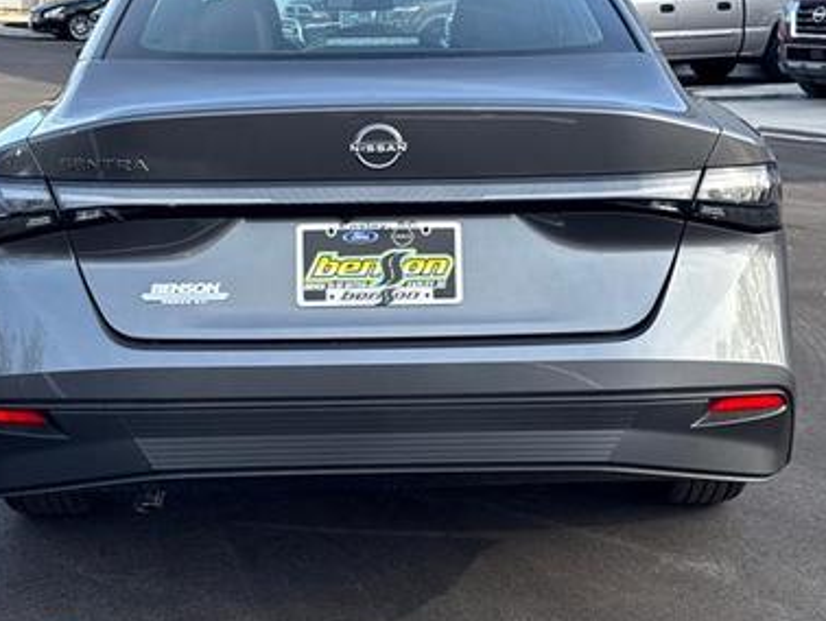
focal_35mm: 64
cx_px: 385
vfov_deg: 22.9
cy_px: 251
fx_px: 1528
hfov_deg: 30.2
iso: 64
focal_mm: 6.76
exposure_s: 1/1059
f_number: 1.78
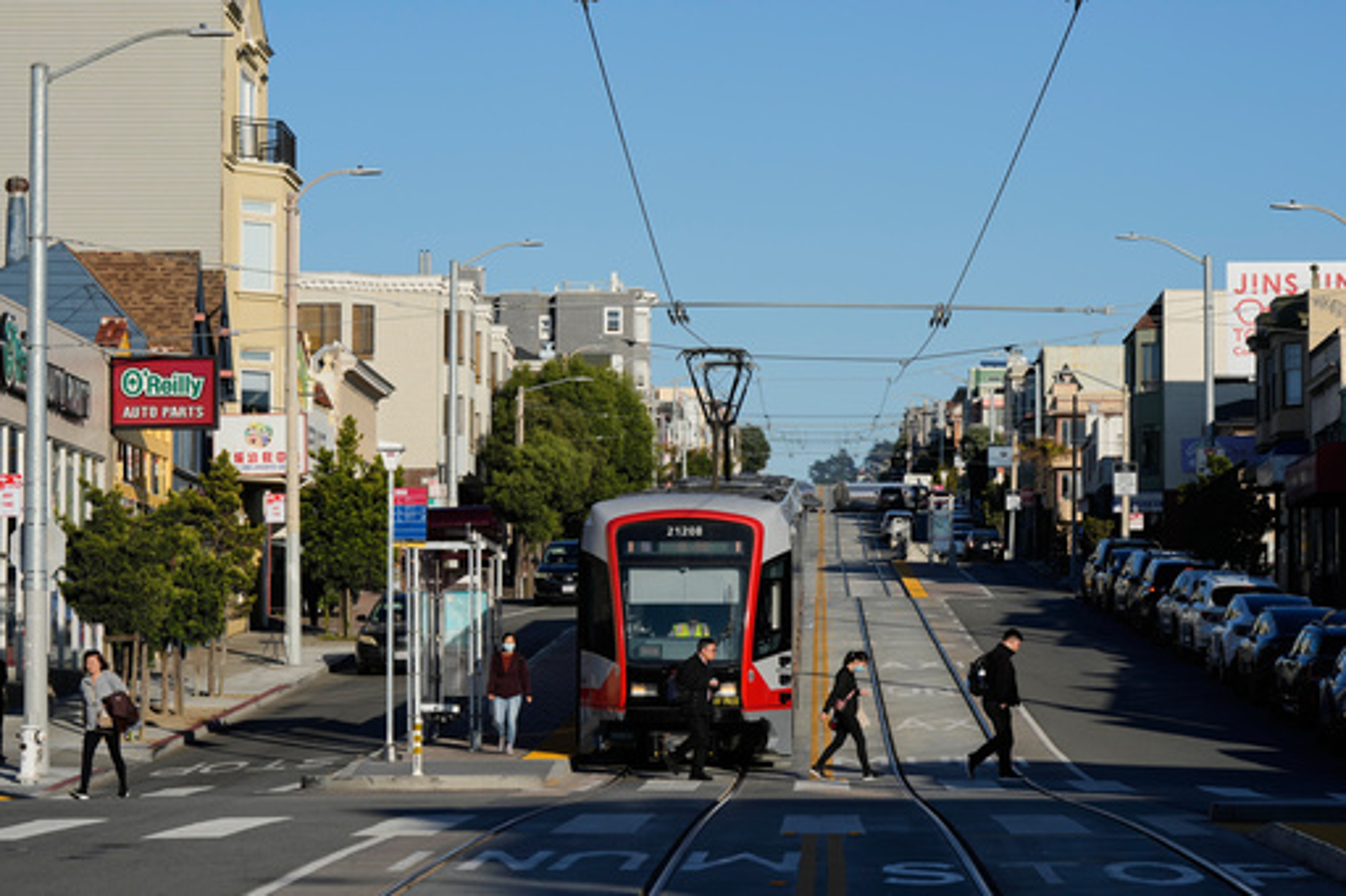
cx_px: 673
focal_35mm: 120
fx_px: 4485
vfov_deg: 11.4
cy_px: 448
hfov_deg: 17.1
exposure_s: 1/1600
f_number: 8
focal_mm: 120
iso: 400
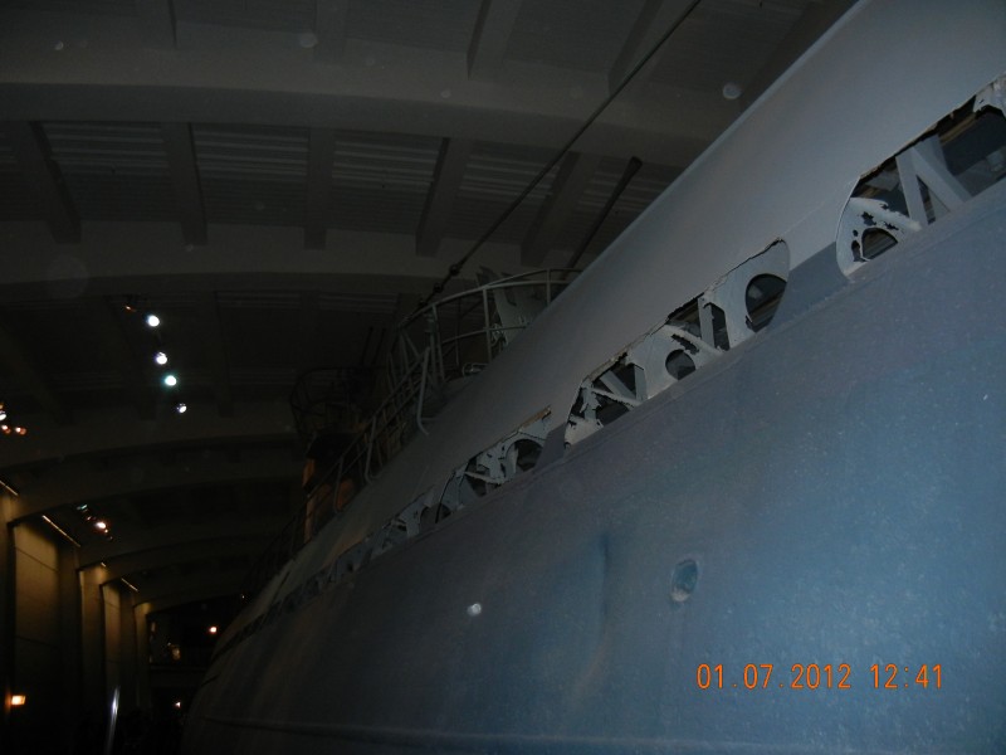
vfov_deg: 46.8
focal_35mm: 30
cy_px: 378
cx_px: 503
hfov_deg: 60.0
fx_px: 872
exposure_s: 1/30
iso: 400
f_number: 3.5
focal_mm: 5.4
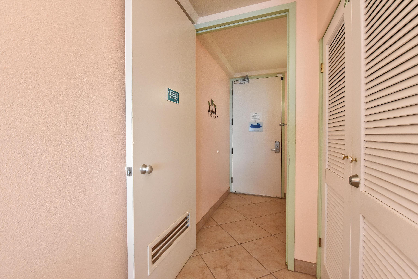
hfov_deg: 100.4
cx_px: 209
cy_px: 140
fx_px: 174
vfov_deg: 77.4
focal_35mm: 15
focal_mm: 15
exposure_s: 1/60
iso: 6400
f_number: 16
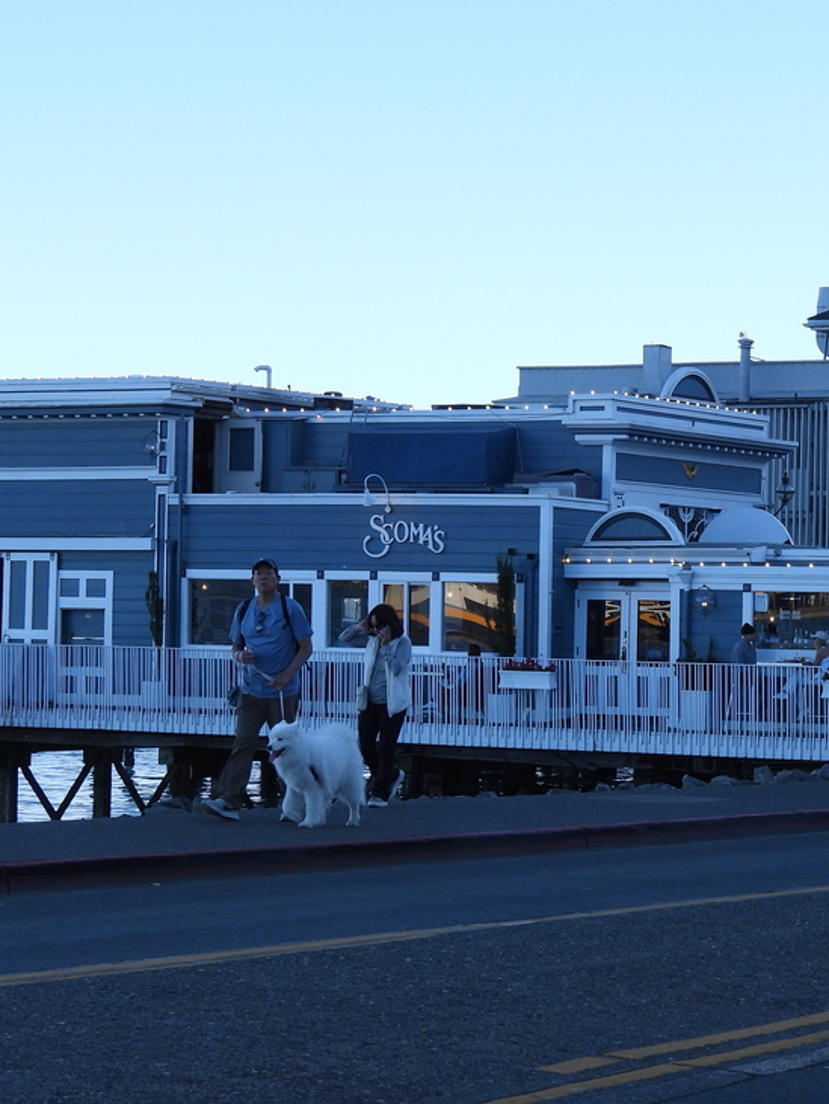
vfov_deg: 18.7
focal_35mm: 105
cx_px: 536
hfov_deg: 14.1
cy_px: 536
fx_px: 3350
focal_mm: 10.7
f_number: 3.5
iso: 100
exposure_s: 1/400
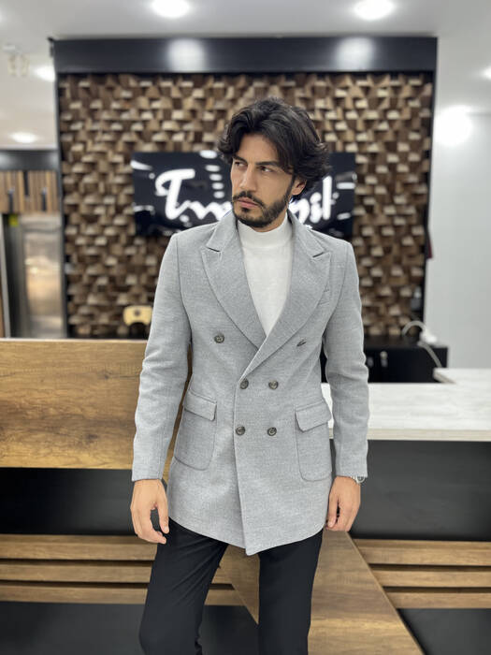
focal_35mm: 26
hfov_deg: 53.1
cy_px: 328
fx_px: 492
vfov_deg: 67.3
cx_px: 246
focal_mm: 5.1
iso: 100
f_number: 1.6
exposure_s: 1/100
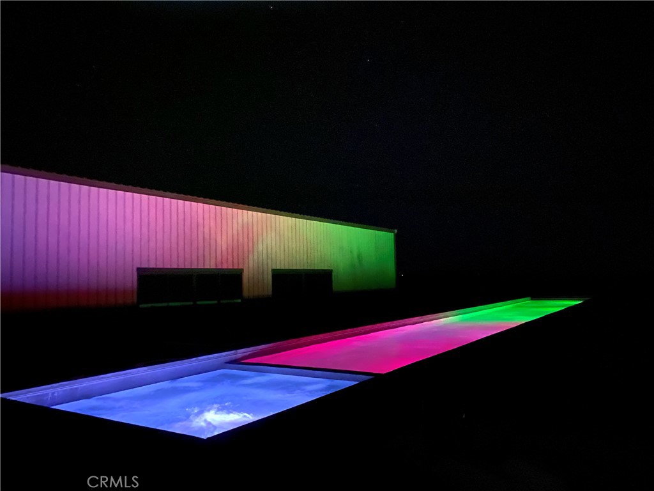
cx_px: 327
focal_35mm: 26
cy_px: 246
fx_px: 491
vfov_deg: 53.1
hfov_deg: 67.3
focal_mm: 4.25
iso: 6400
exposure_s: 1/4
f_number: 1.8
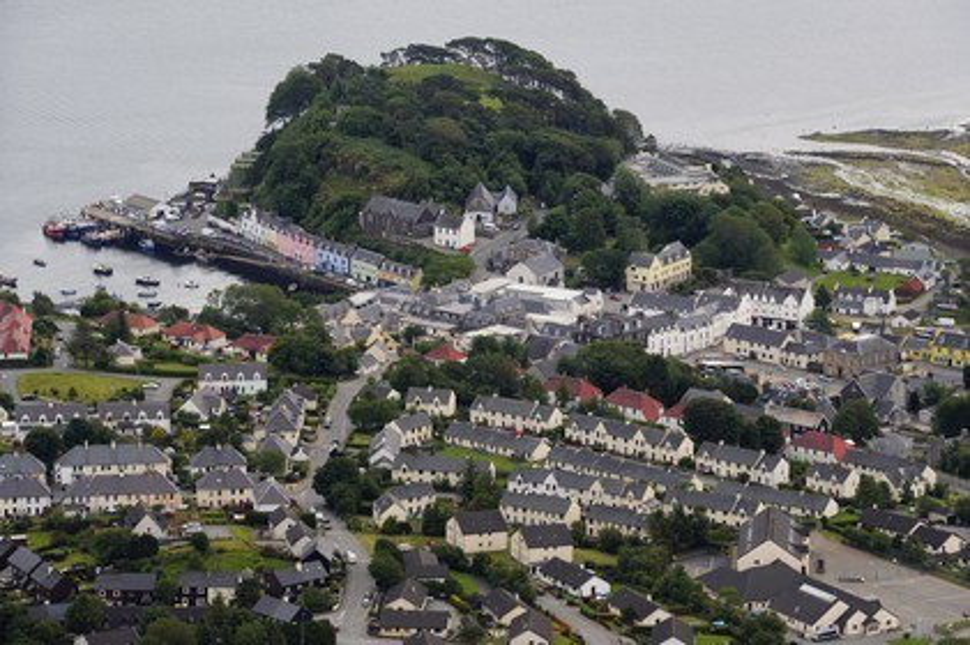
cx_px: 485
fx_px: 5385
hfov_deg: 10.3
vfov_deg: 6.9
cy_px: 322
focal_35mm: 200
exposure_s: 1/800
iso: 800
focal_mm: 200
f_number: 10
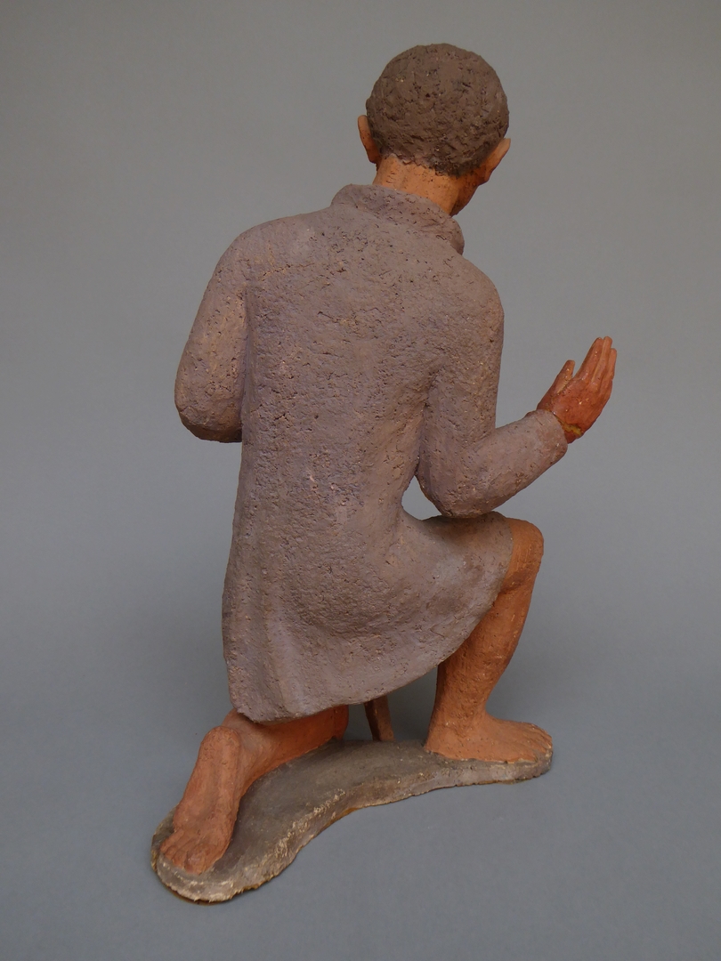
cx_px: 360
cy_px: 480
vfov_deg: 58.4
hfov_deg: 45.4
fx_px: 861
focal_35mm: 31
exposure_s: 1/60
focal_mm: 5.4
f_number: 3.5
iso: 200
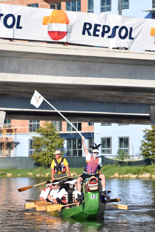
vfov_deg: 8.8
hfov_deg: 5.8
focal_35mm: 235
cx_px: 80
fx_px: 1518
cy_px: 134
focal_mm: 110
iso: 400
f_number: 6.3
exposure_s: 1/1600
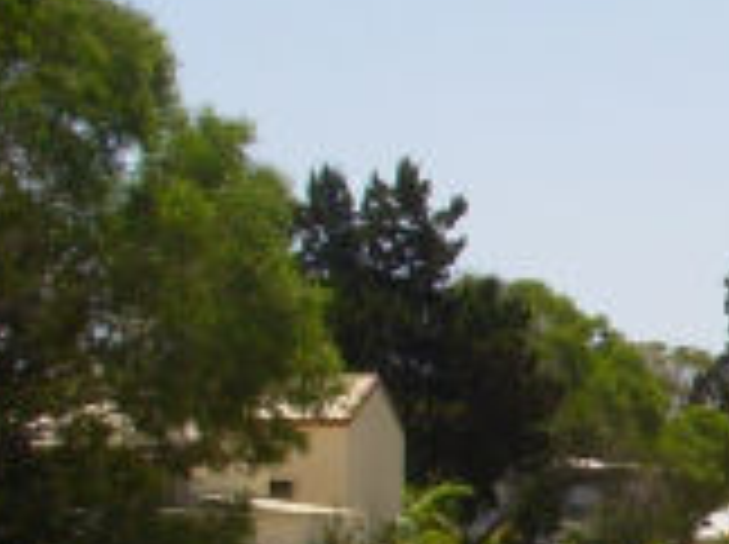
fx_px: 3953
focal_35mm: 188
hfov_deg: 9.7
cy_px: 557
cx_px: 1552
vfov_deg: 7.8
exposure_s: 1/542
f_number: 4.9
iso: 50
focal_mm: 6.3
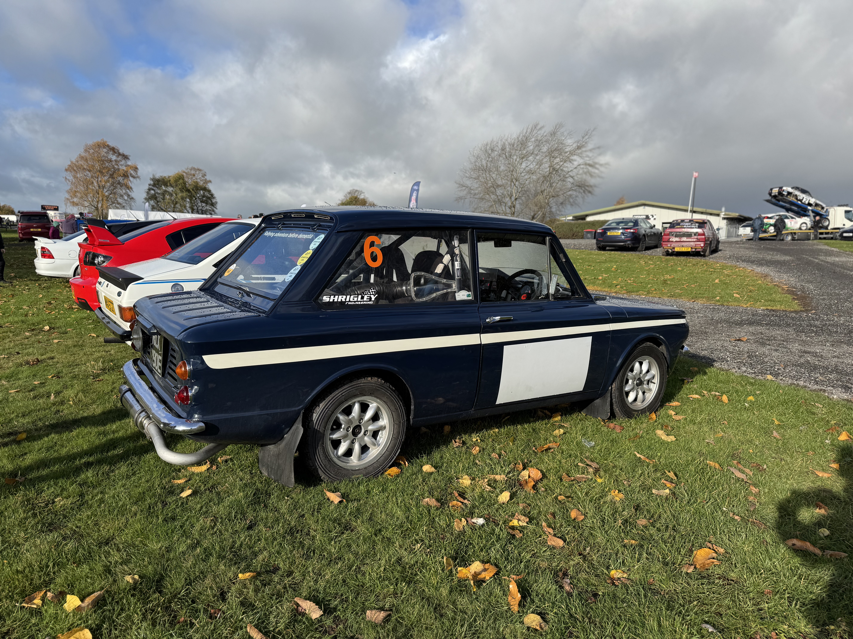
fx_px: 591
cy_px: 320
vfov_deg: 56.8
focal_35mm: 24
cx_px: 426
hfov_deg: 71.6
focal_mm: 6.76
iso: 80
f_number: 1.78
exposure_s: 1/3802
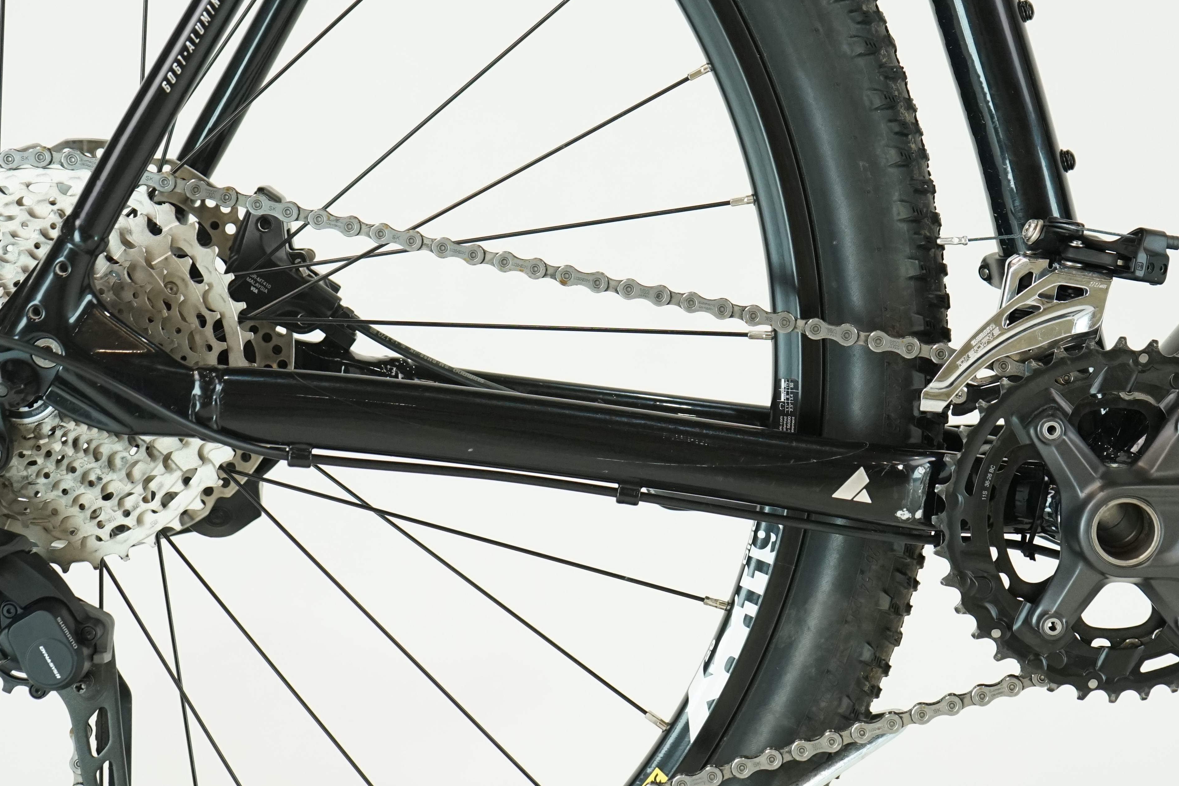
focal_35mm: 76
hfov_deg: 26.6
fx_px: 2489
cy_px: 346
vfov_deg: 17.9
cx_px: 707
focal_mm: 48
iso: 1600
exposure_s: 1/200
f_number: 5.6
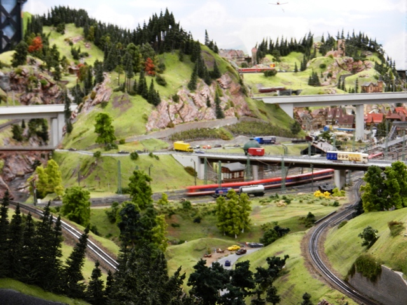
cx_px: 204
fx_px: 917
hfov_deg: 25.0
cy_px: 152
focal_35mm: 78
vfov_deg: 18.9
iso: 400
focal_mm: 14.1
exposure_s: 1/13
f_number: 4.8
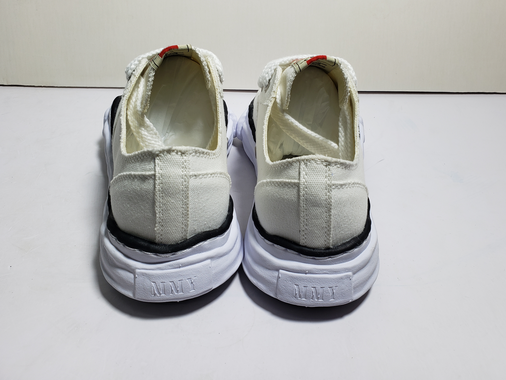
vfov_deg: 48.2
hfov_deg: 61.6
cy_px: 171
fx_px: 424
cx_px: 271
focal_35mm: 29
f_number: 1.5
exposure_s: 1/249
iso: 50
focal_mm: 4.3
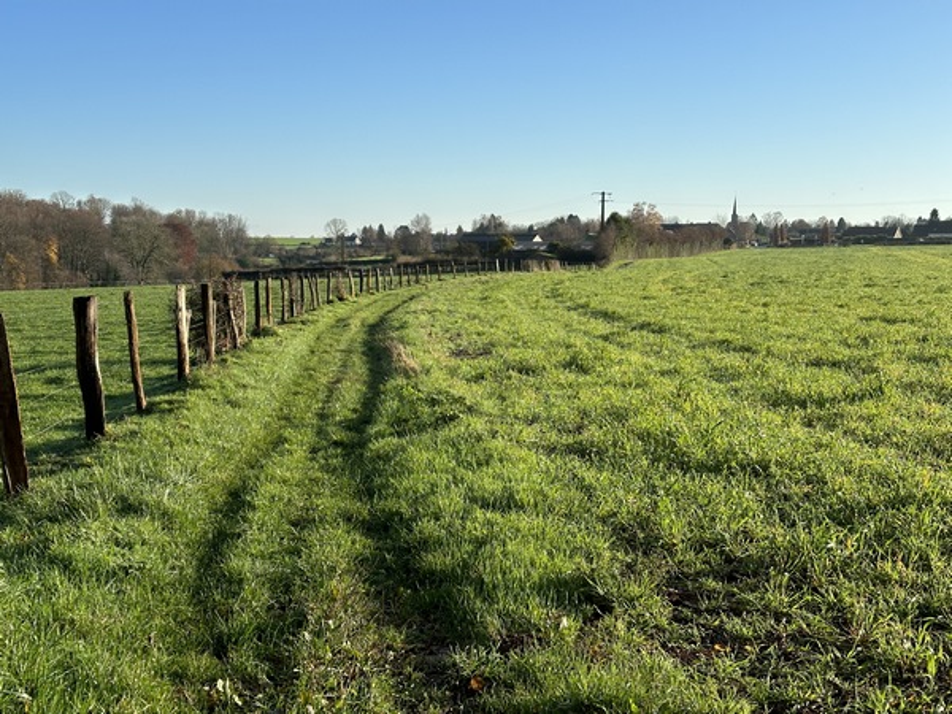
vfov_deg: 30.3
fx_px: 1320
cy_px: 357
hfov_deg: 39.7
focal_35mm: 48
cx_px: 476
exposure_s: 1/3155
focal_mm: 6.86
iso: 64
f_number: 1.78
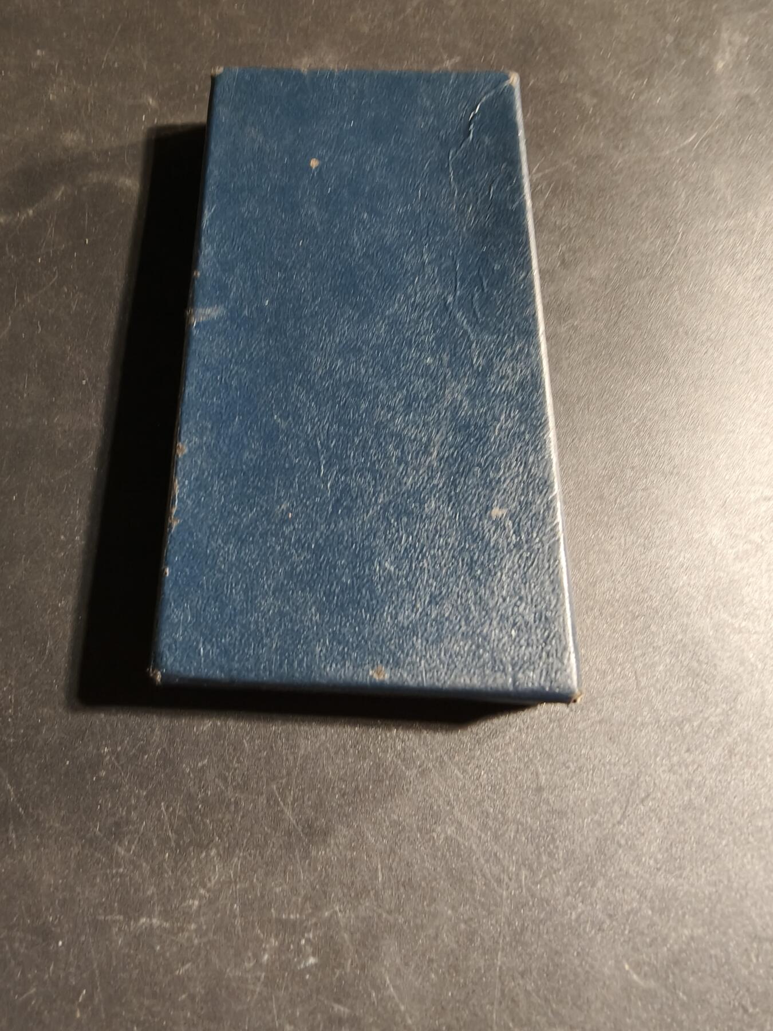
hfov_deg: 58.9
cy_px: 516
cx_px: 386
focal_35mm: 23
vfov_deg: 73.9
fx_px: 685
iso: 200
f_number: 2
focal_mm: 2.32
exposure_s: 1/50
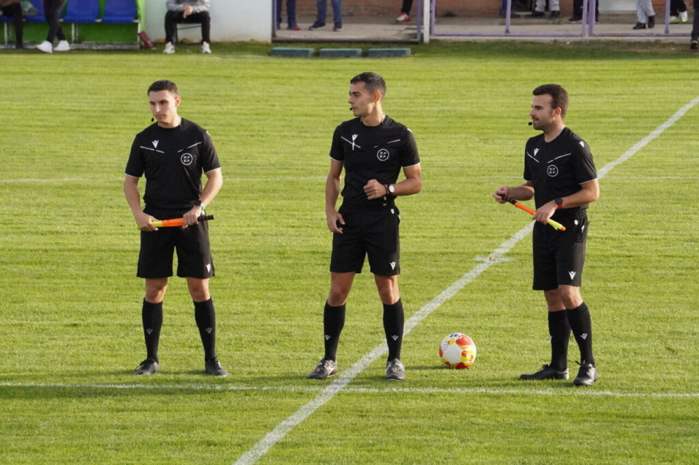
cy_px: 232
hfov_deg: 6.5
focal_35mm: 315
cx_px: 350
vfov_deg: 4.4
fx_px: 6111
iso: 6400
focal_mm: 210
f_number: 11
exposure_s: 1/2000
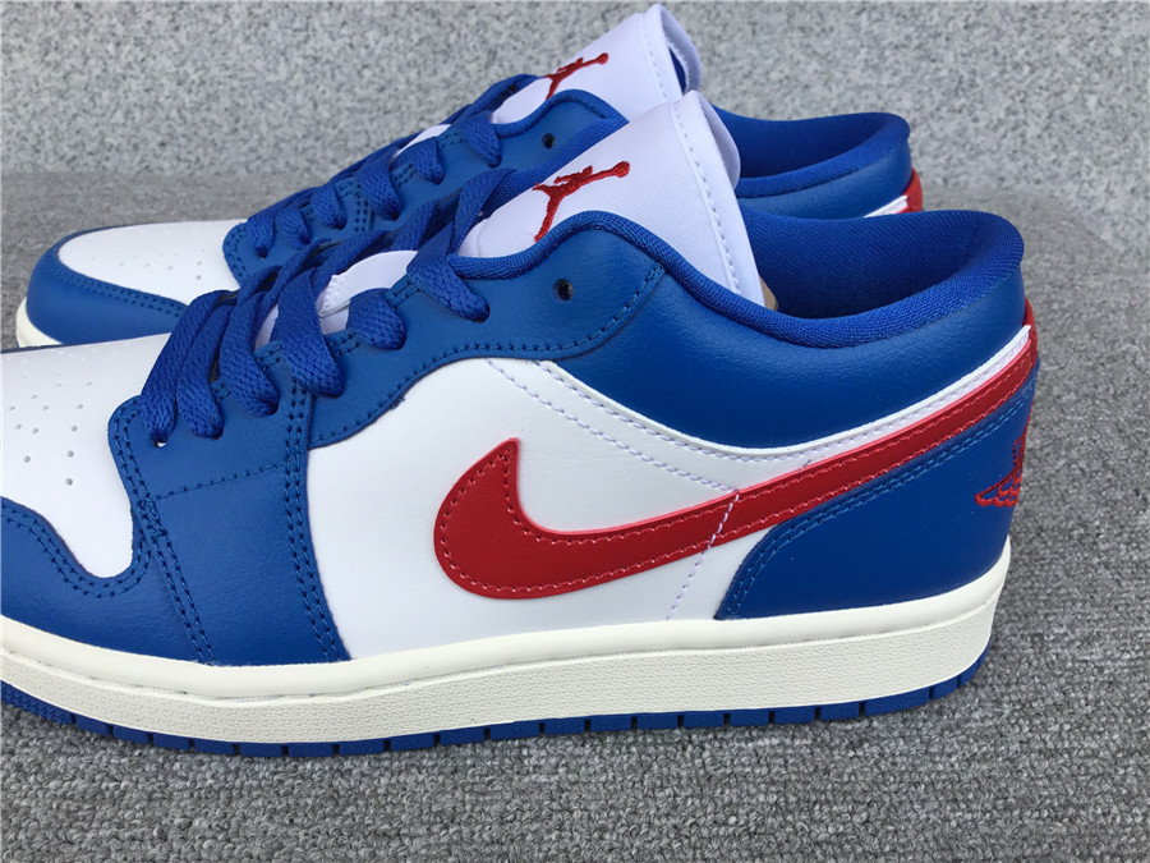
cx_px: 575
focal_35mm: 31
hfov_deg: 58.4
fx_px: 1030
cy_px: 432
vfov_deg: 45.4
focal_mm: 3.3
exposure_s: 1/367
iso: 25
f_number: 2.4
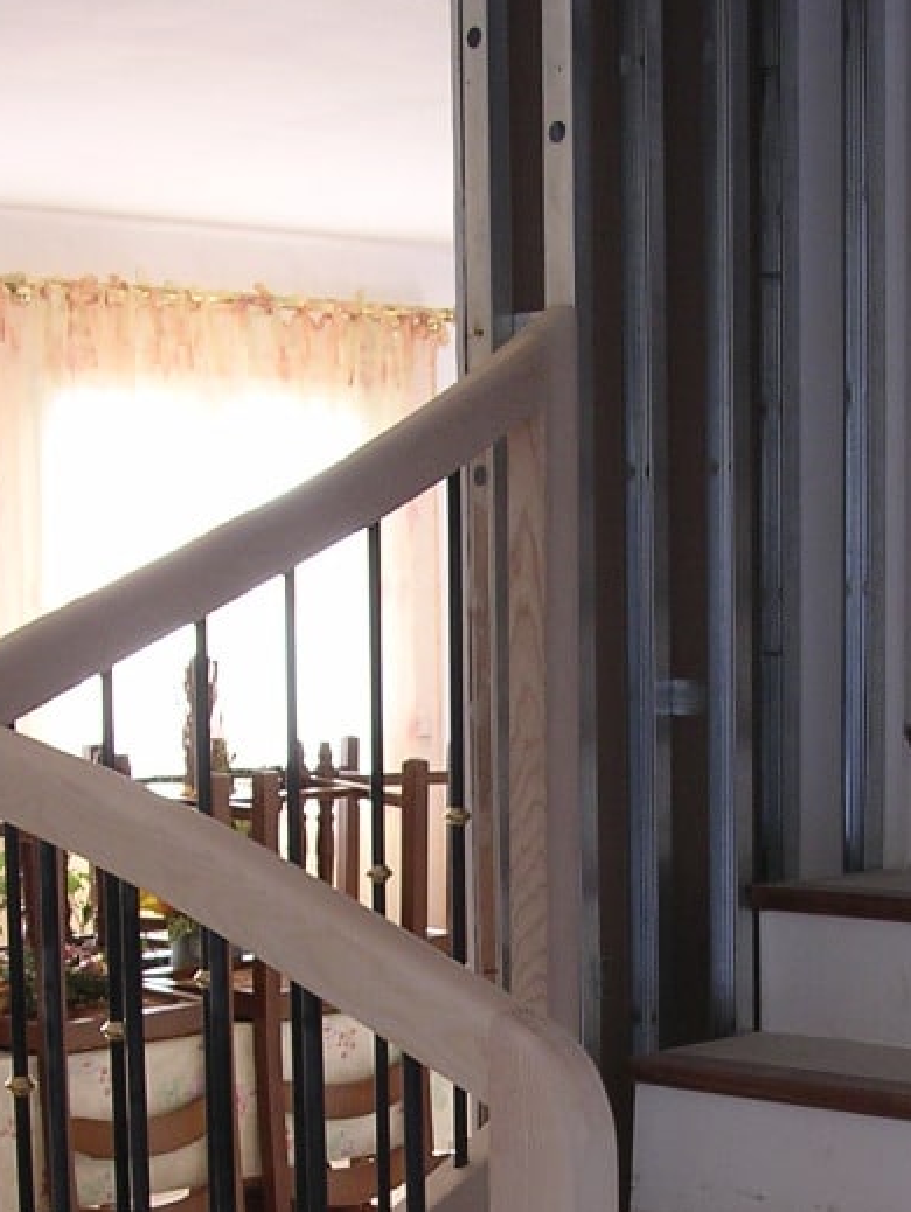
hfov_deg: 18.6
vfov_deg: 24.0
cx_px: 633
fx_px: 2769
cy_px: 1102
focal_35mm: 79
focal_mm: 5.8
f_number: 2.8
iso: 100
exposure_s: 1/50.9
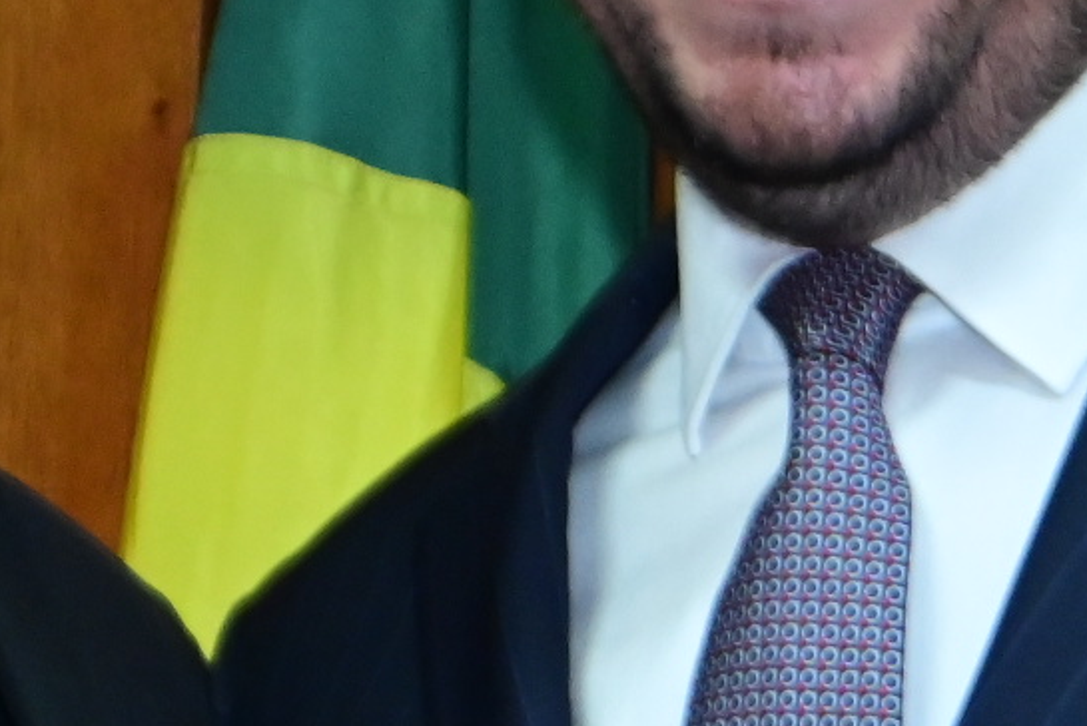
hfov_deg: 5.6
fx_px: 11057
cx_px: 110
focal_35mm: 366
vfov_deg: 3.7
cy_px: 983
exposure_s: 1/125
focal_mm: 66
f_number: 6.3
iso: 3200
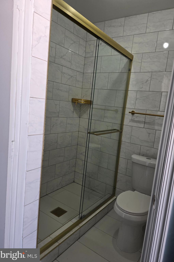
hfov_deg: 53.1
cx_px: 95
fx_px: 174
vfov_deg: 73.7
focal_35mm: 24
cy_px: 131
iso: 50
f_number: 1.7
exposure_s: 1/120
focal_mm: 6.3
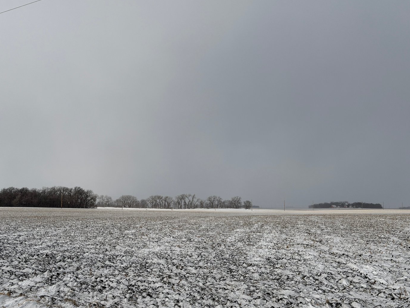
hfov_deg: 36.2
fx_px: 628
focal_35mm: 53
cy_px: 162
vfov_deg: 27.5
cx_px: 192
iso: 64
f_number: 1.78
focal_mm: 6.76
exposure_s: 1/11364
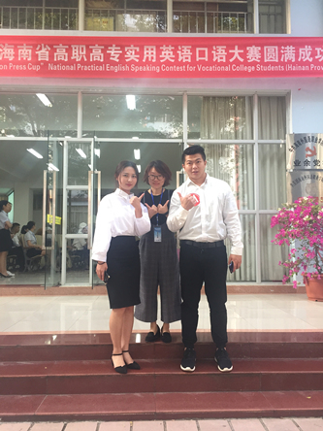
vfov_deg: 61.7
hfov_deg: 48.2
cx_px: 162
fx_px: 361
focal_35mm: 29
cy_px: 216
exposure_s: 1/33
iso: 64
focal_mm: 4.15
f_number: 2.2
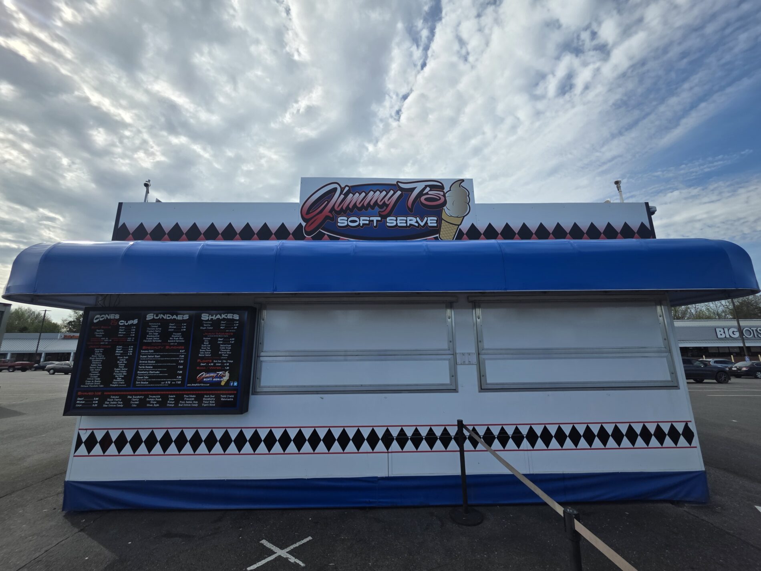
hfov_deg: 106.2
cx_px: 380
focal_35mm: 13
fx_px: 286
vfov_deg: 89.9
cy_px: 286
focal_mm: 2.2
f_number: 1.9
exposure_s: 1/2222
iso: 40
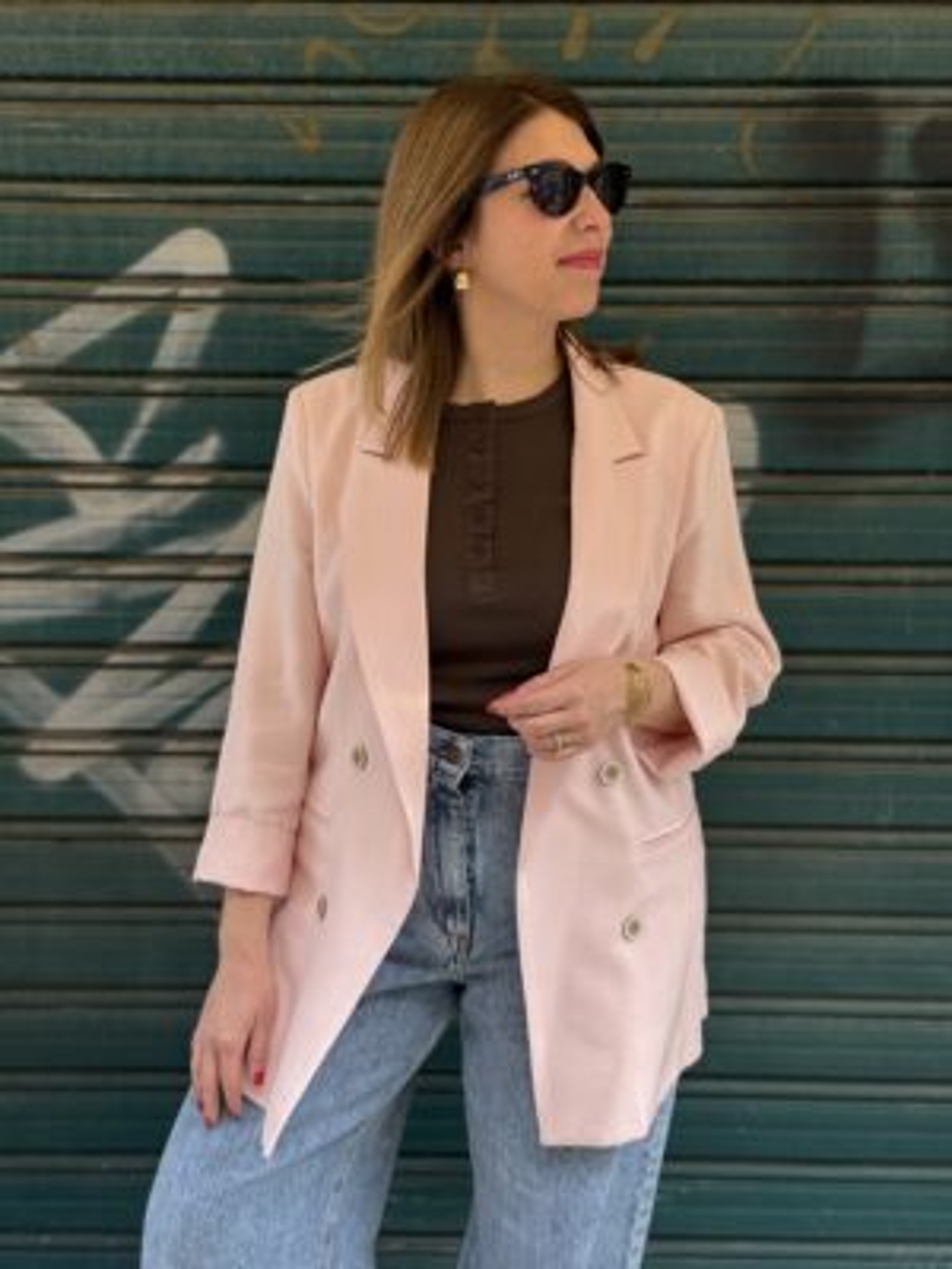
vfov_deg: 39.7
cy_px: 634
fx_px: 1760
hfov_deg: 30.3
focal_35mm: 48
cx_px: 476
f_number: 1.78
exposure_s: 1/444
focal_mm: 6.76
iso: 80
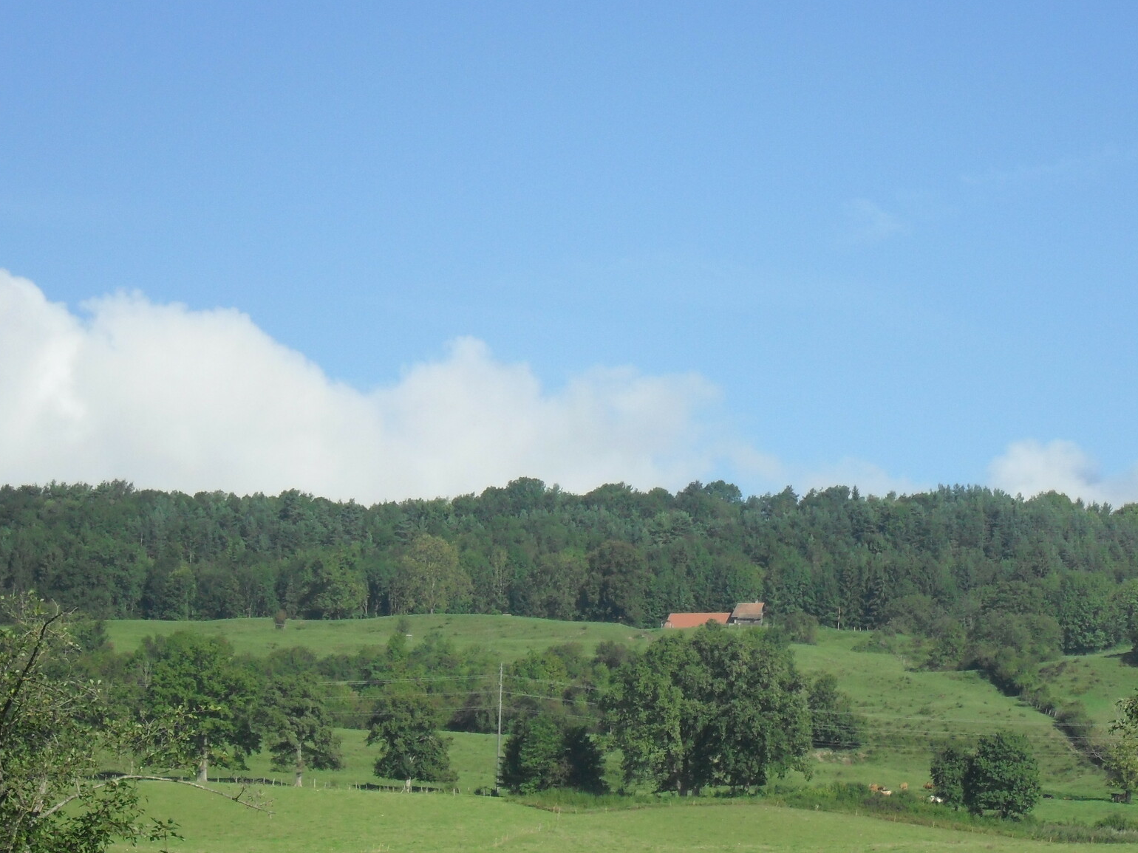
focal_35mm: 128
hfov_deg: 15.3
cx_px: 817
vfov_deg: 11.6
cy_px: 605
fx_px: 4208
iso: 100
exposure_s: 1/750
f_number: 5
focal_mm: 13.6
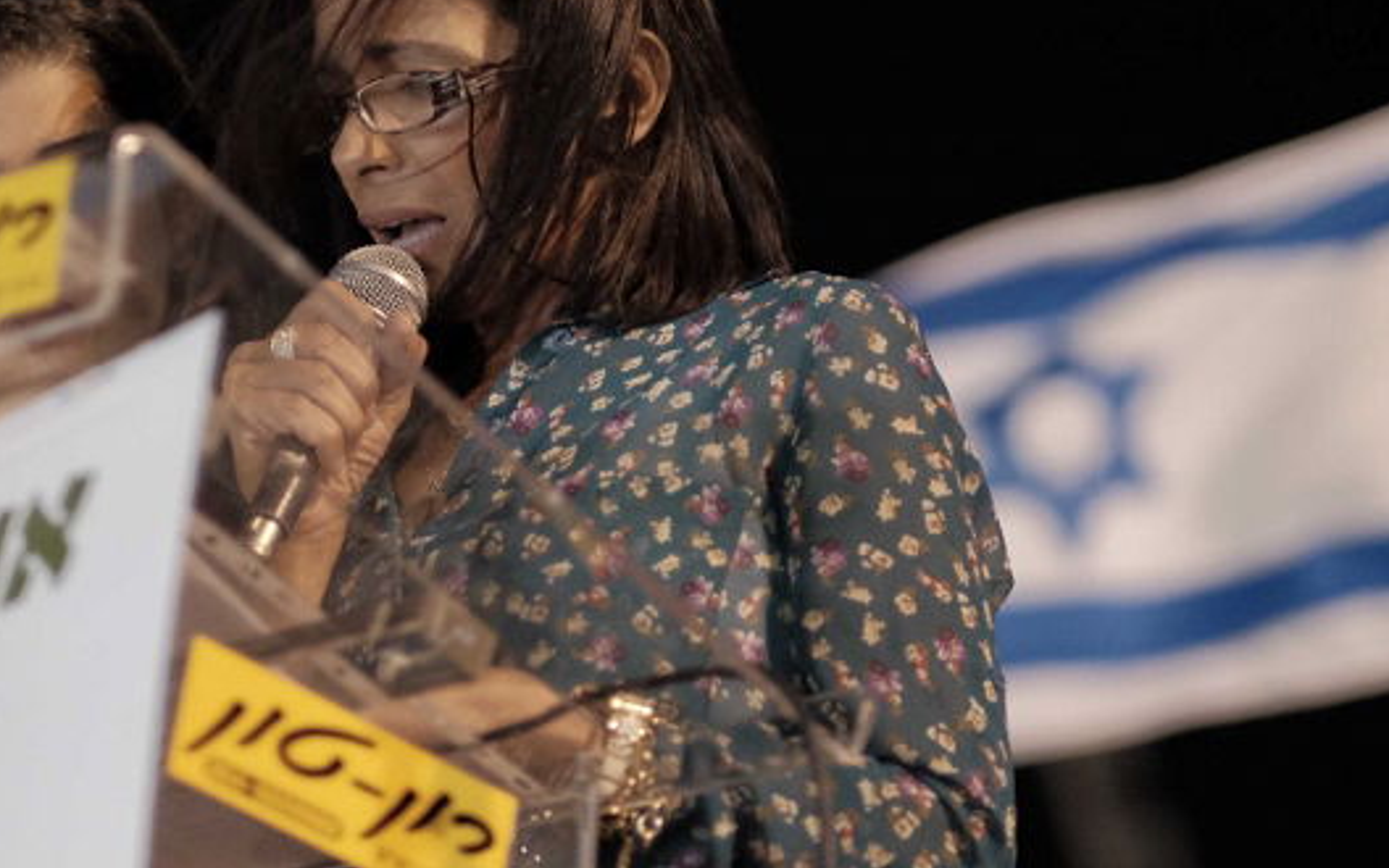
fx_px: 6284
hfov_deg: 12.6
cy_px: 591
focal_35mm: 166
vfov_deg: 7.9
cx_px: 447
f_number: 1.2
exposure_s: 1/80
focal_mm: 56
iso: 2000
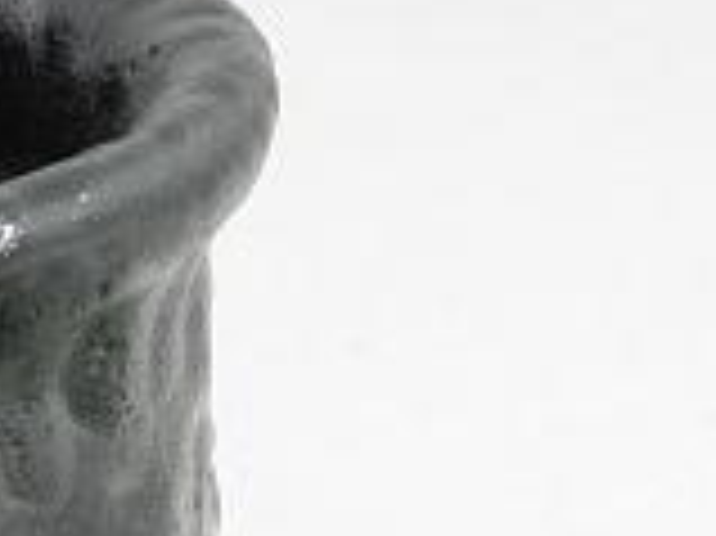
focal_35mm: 222
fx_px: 4588
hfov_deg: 8.5
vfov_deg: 6.6
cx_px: -684
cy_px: 653
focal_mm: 9.93
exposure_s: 1/20
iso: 125
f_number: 3.6
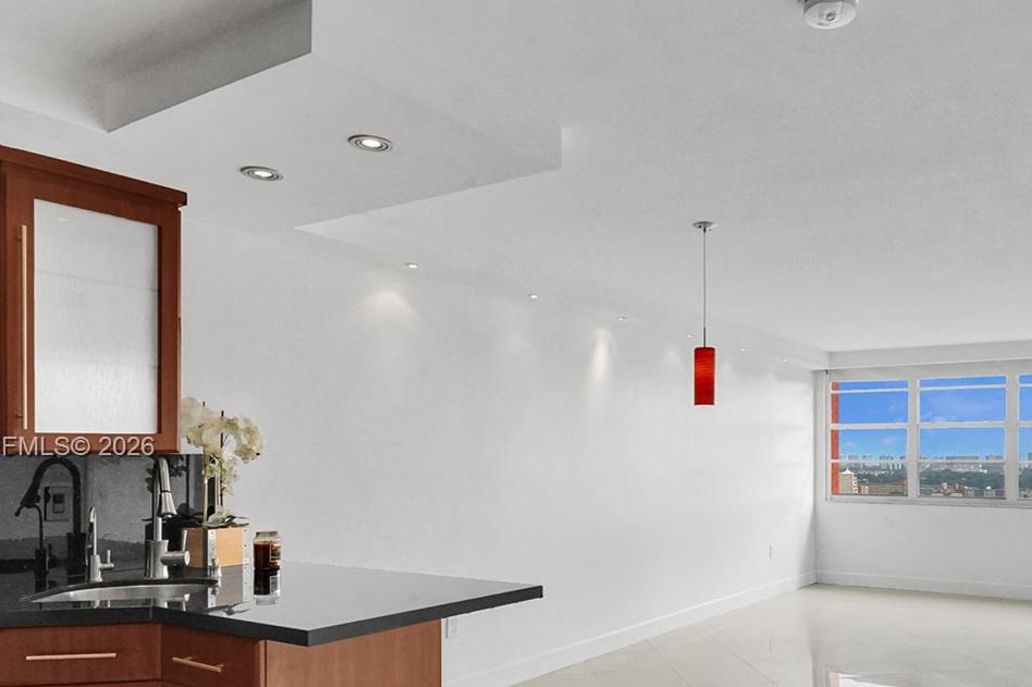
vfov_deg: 47.2
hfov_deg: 65.6
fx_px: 774
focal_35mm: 27
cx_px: 687
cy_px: 449
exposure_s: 1/320
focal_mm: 16
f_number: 14
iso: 1600
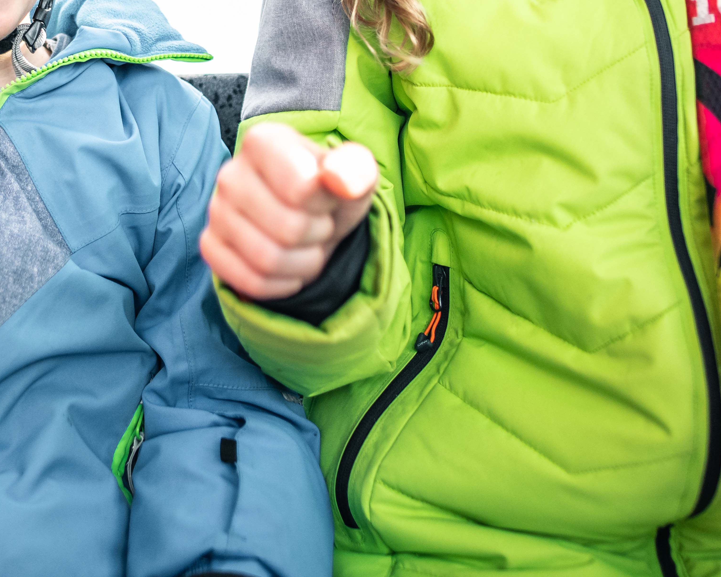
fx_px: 1088
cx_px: 97
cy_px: -46
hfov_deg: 34.9
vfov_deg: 27.4
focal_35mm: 51
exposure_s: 1/640
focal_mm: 20
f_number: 1.8
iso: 250
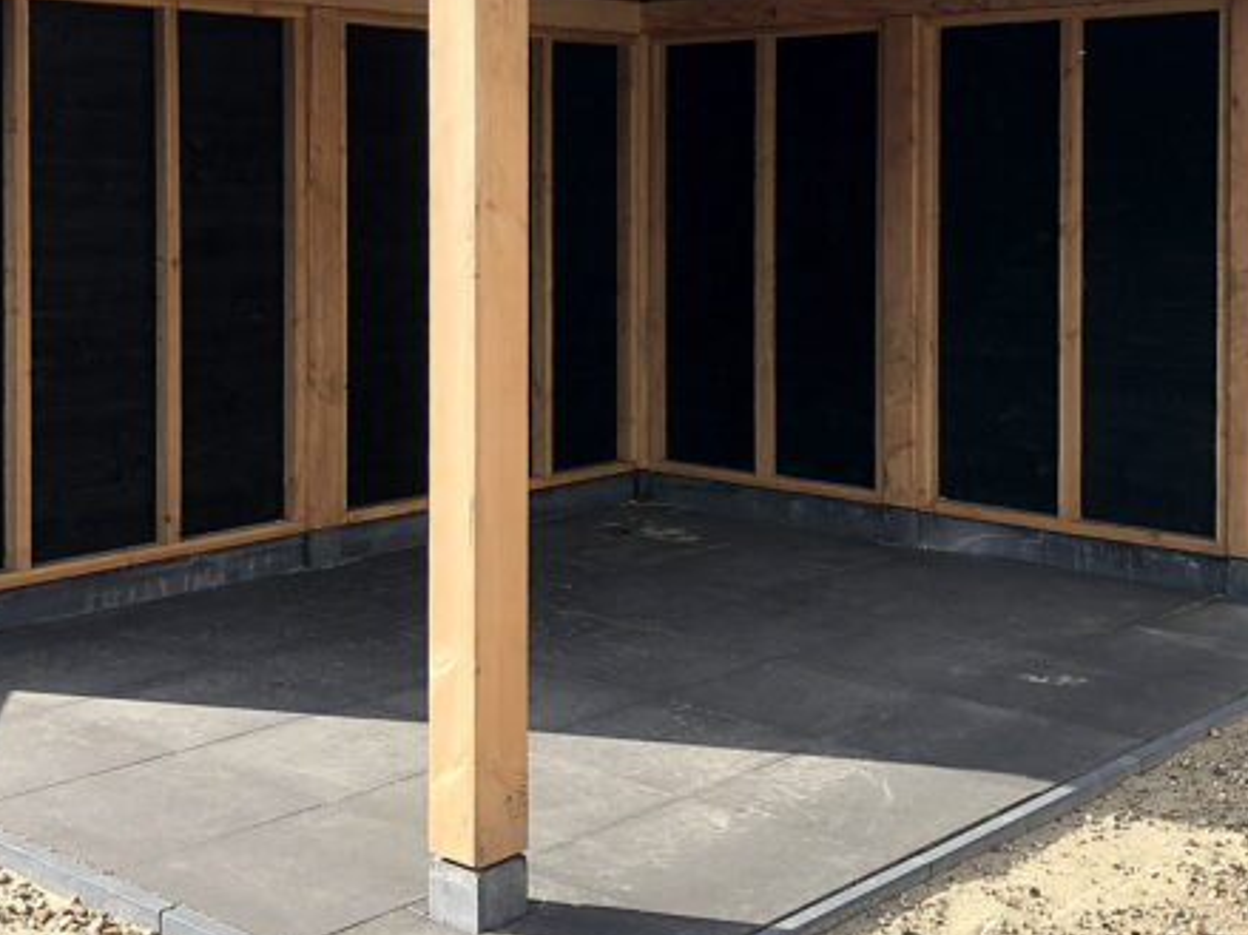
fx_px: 1766
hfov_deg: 38.9
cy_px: 318
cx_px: 571
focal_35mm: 49
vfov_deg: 29.5
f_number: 1.8
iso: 20
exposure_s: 1/1156
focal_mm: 4
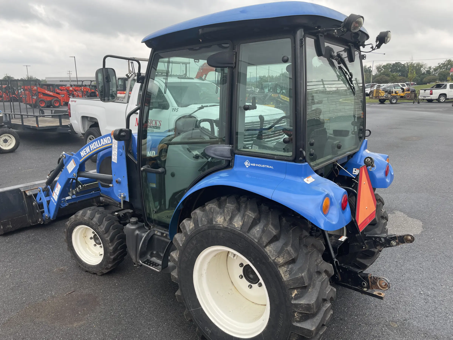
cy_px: 170
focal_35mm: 26
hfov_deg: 67.3
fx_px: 340
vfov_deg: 53.1
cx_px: 226
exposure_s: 1/271
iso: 32
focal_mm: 4.2
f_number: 1.6
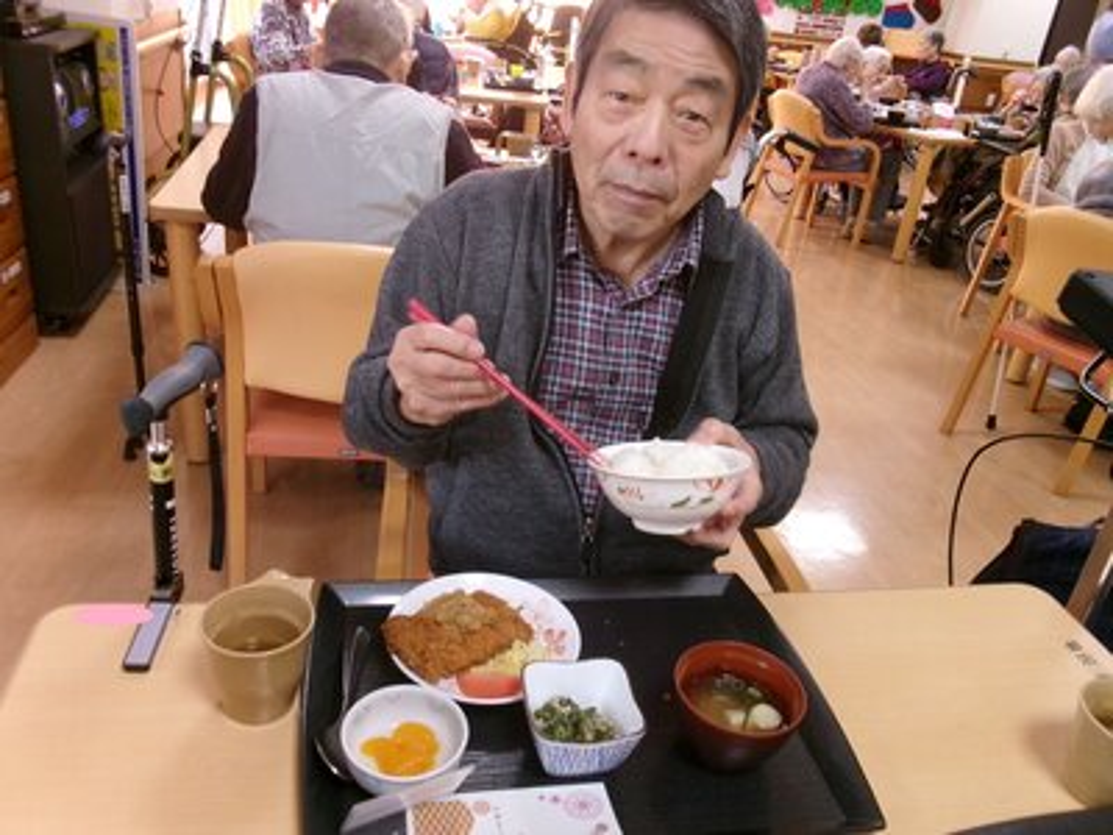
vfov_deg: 49.7
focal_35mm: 28
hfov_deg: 63.4
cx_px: 556
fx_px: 900
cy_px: 418
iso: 400
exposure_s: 1/25
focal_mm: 5.1
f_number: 3.9
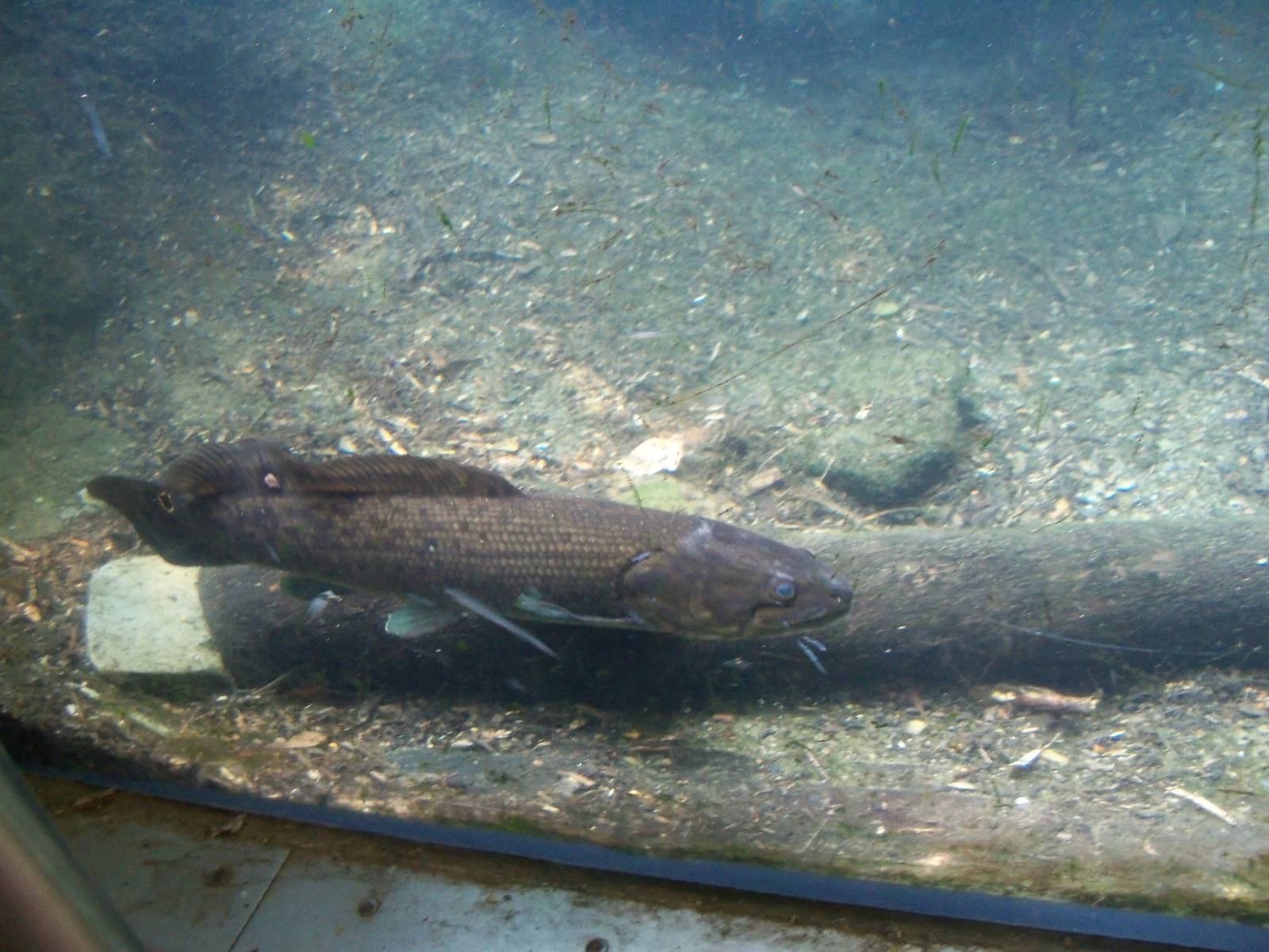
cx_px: 634
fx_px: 1283
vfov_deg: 40.7
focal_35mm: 35
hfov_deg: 52.6
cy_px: 476
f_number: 3.5
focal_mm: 6.2
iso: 400
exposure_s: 1/30
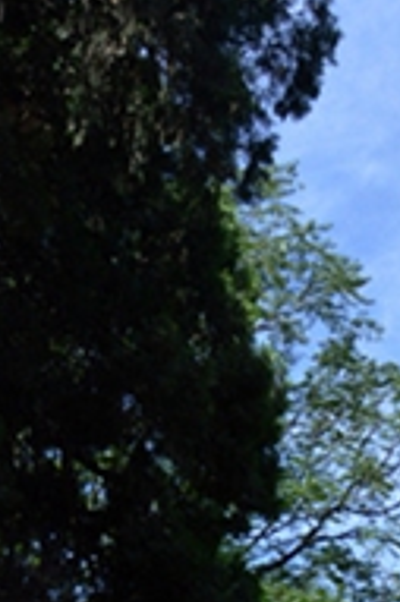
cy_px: 1081
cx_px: 690
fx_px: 1887
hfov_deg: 11.4
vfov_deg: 15.6
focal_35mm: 113
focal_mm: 18
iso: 200
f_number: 11
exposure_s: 1/200
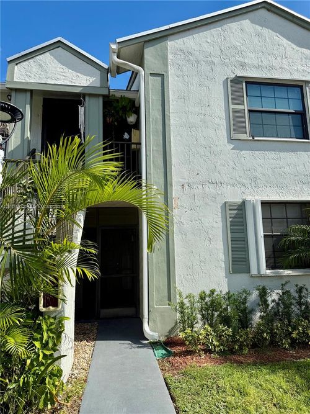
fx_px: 287
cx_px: 155
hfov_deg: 56.8
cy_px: 207
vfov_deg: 71.6
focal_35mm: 24
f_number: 1.78
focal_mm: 6.76
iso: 80
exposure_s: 1/4975
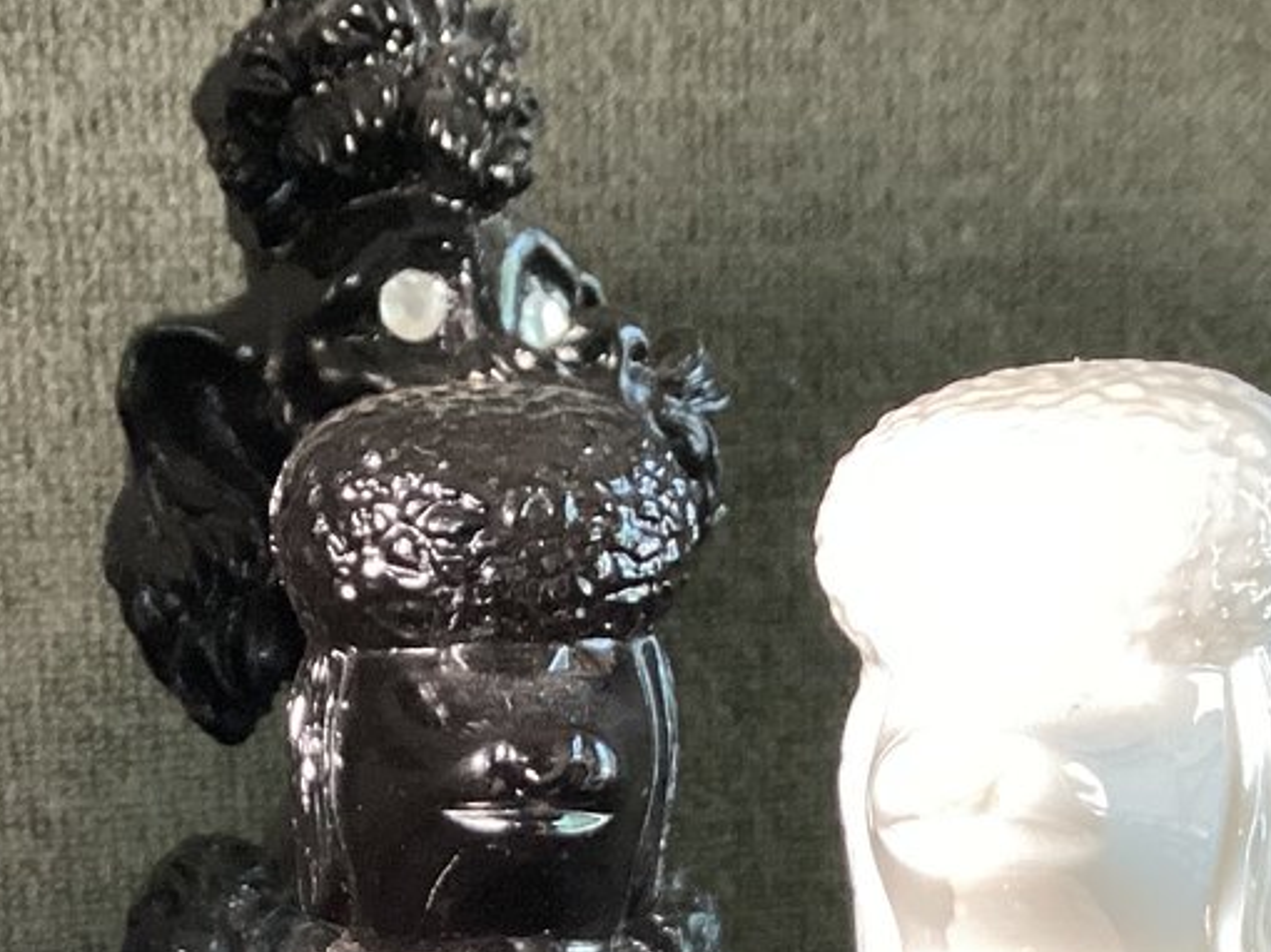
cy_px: 1402
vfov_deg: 15.0
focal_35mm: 92
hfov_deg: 21.2
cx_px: 373
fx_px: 3376
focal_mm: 3.3
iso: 125
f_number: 2.4
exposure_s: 1/60
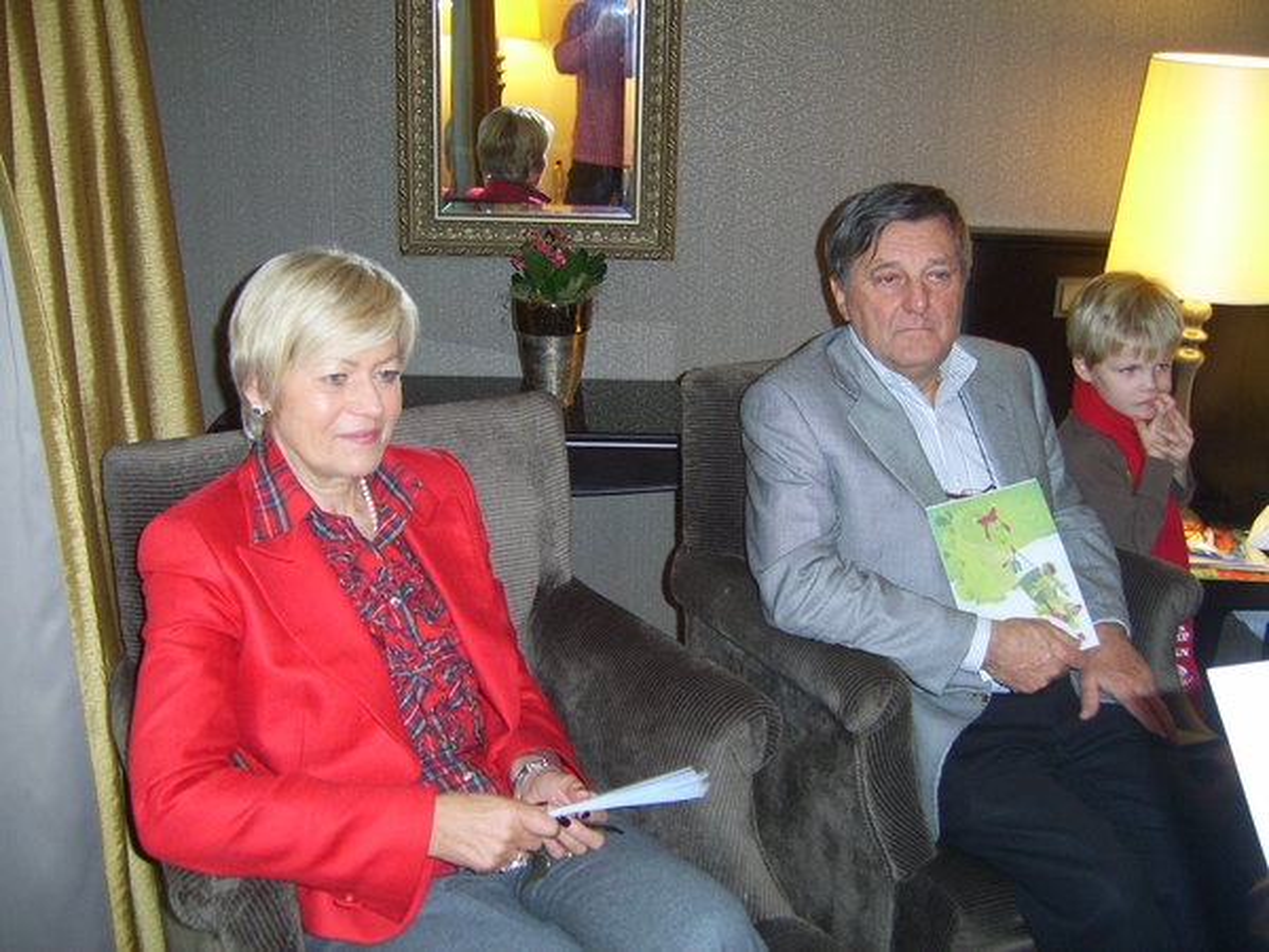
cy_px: 476
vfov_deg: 37.7
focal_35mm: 38
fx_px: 1393
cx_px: 634
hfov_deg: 49.0
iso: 100
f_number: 2.8
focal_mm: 7.8
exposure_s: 1/30
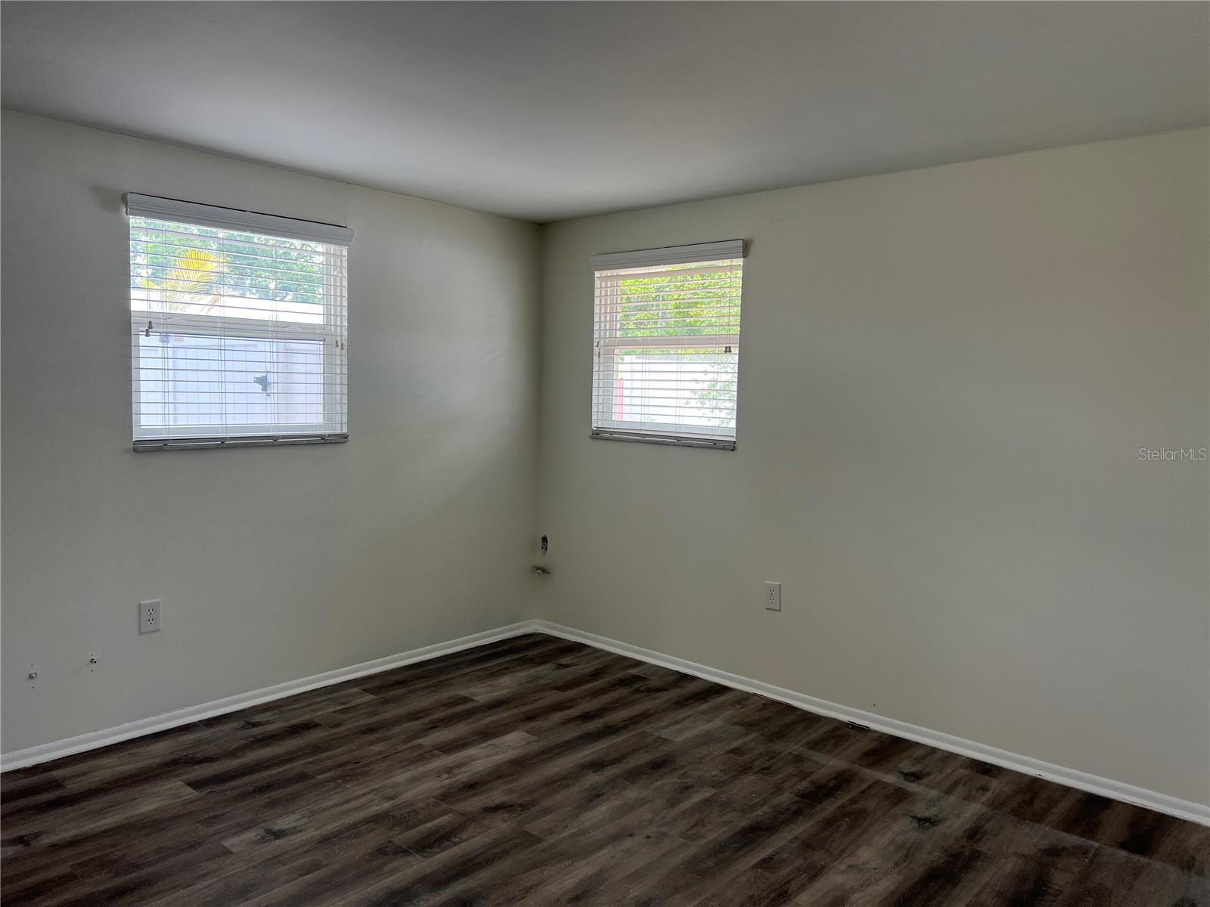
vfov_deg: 53.1
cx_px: 605
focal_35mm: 26
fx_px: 909
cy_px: 454
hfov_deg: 67.3
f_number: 1.5
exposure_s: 1/137
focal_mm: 5.7
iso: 64
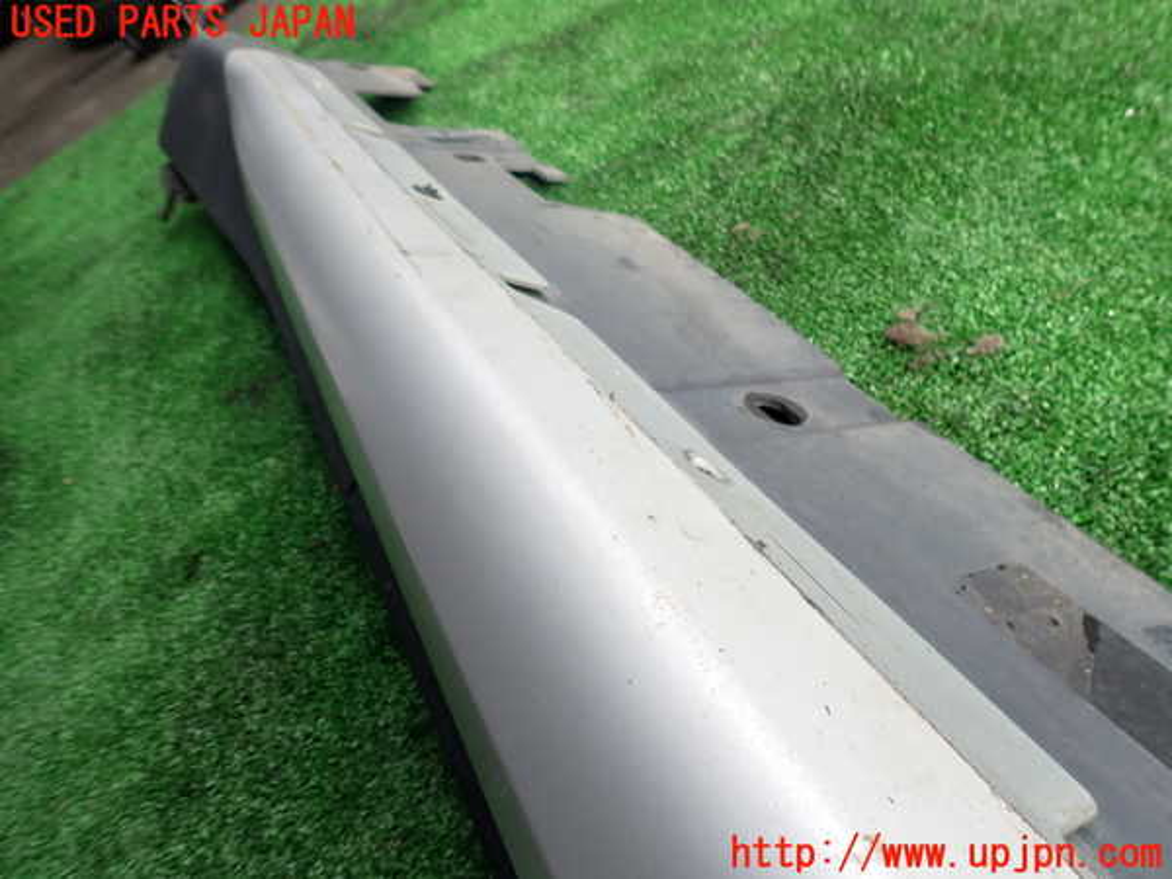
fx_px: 846
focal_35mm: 25
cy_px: 440
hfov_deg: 69.4
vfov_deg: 54.9
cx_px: 586
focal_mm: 4.5
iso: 100
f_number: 2.8
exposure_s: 1/320
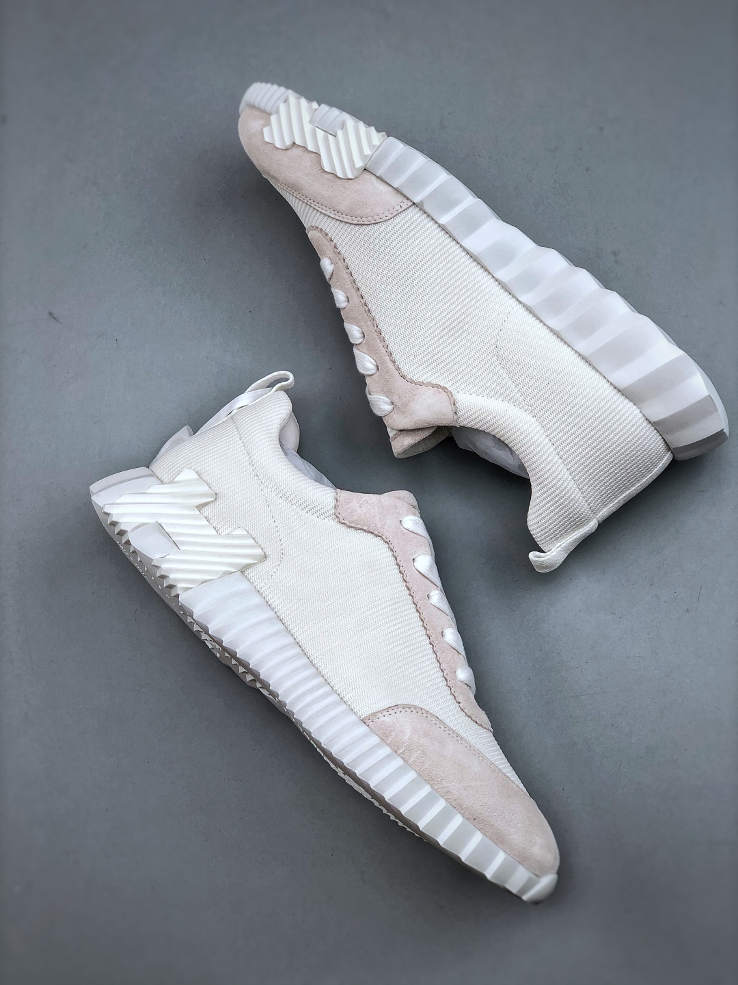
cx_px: 369
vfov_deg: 33.8
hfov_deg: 25.7
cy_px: 492
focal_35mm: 57
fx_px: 1620
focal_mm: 6.6
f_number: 2.8
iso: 25
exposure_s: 1/100
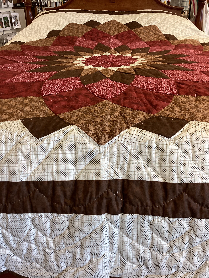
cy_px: 139
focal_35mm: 31
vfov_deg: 58.4
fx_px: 250
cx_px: 104
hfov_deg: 45.4
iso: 80
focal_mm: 3.3
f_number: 2.4
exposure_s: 1/60
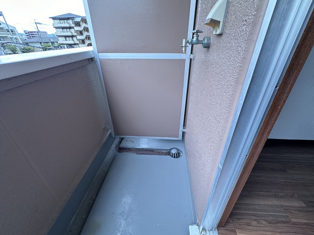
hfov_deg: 98.2
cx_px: 160
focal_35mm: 15
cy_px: 111
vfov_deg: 81.7
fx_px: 136
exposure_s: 1/99
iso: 50
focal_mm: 2.22
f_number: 2.2
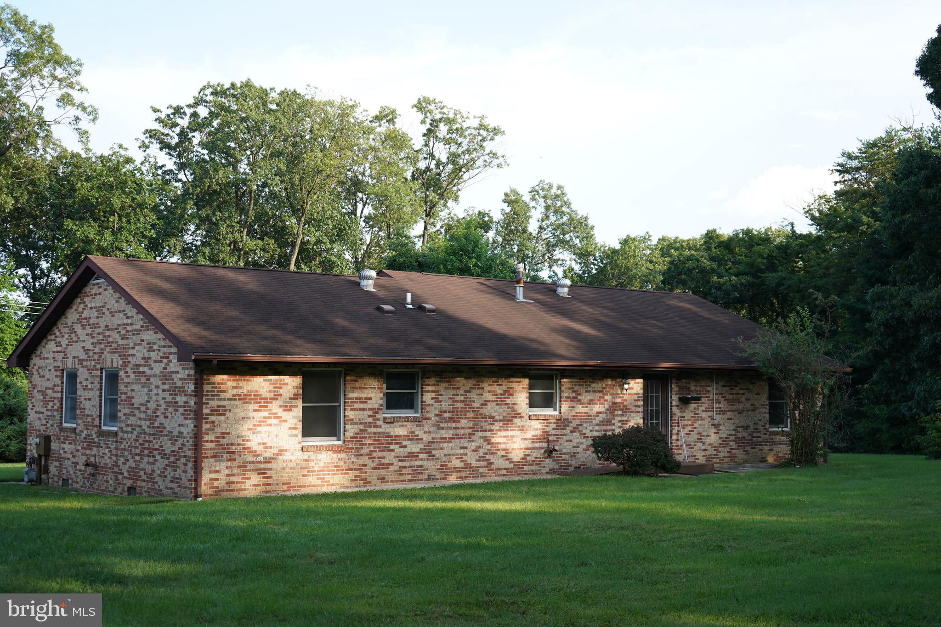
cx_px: 470
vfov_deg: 31.2
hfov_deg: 45.4
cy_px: 314
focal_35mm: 43
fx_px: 1124
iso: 100
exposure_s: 1/160
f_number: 4.5
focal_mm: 43
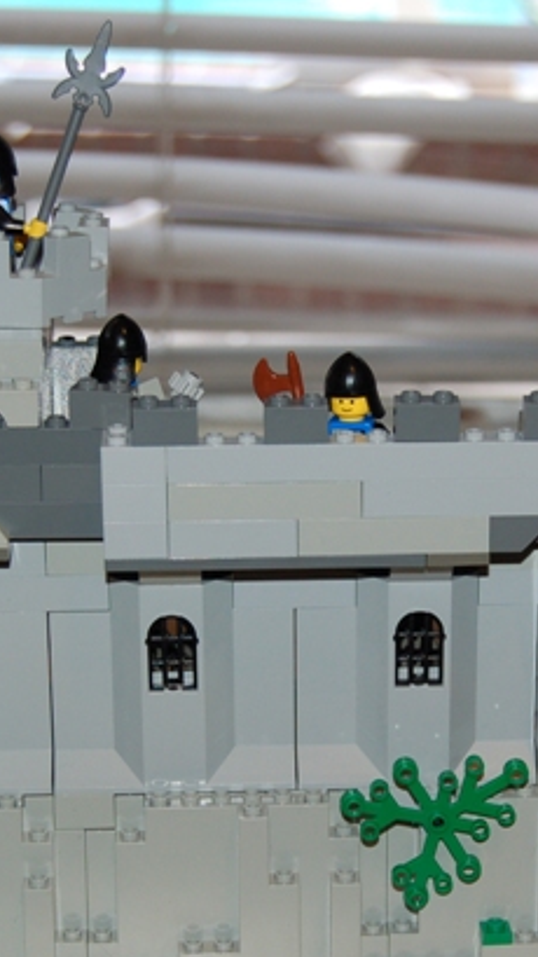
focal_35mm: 101
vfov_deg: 21.1
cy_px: 569
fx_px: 2561
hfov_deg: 12.0
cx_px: 379
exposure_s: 1/60
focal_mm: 35
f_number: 4.8
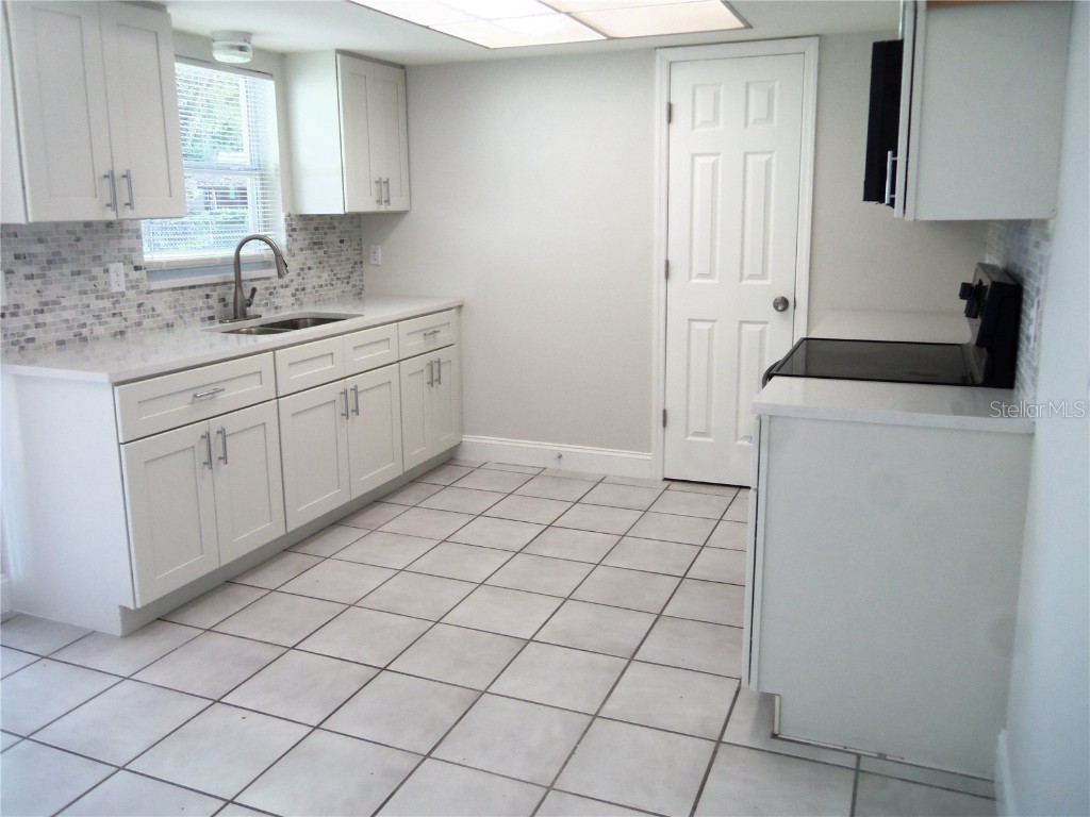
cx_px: 545
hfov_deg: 63.4
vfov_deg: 49.7
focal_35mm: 28
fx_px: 882
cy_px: 408
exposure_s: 1/40
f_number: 3.9
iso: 100
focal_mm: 5.1
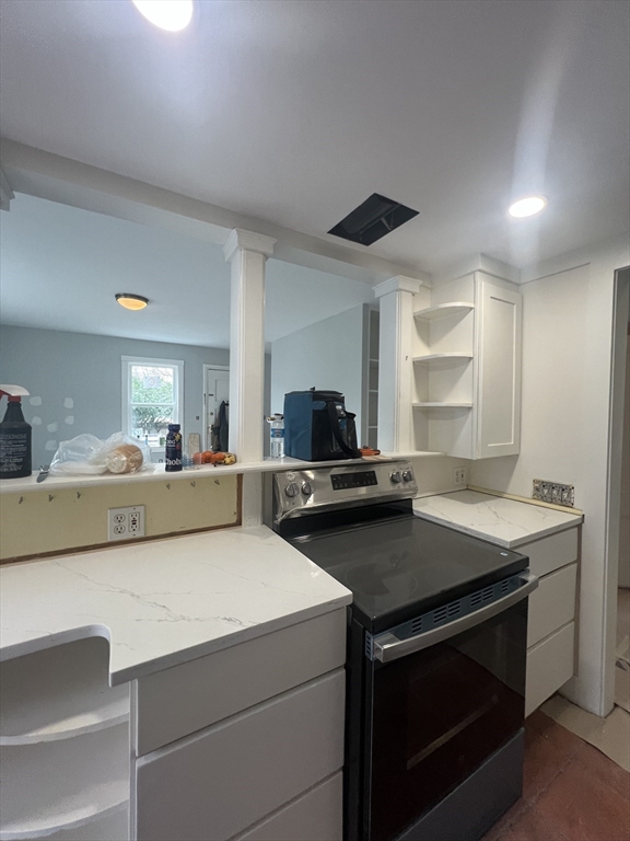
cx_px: 315
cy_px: 420
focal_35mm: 13
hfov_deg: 89.9
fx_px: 315
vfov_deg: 106.2
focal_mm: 1.57
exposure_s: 1/120
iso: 160
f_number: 1.8
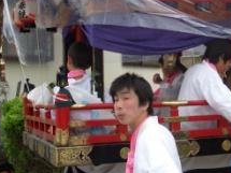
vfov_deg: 20.1
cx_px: 173
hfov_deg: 26.4
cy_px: 63
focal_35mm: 73
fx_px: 487
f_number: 2.6
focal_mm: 5.8
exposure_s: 1/60
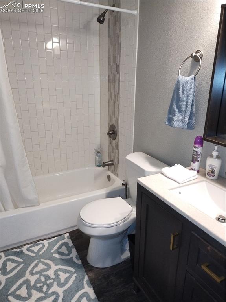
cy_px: 151
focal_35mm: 25
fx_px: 218
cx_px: 113
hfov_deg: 54.8
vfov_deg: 69.4
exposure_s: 1/50
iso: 224
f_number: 1.7
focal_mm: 4.71
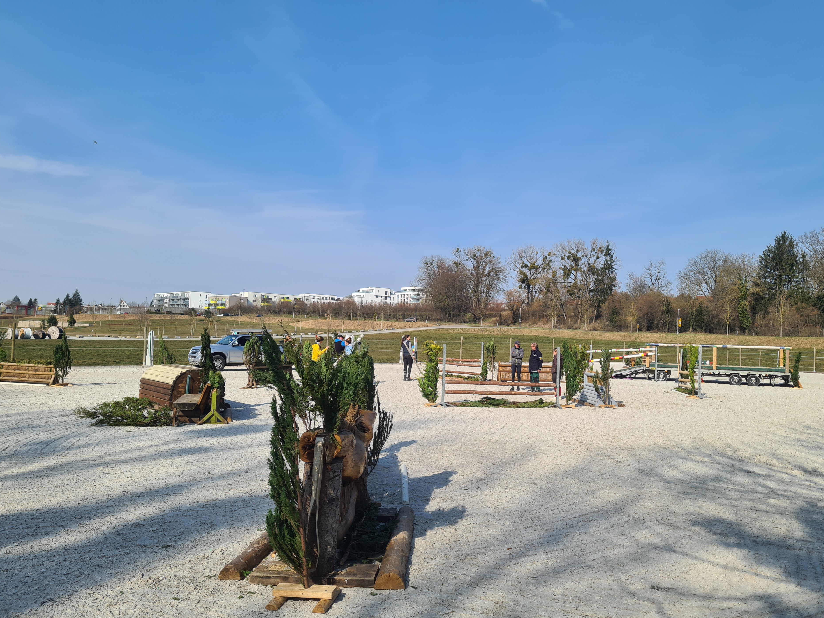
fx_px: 667
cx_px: 438
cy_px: 321
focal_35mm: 28
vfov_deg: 49.7
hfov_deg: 63.4
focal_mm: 5.4
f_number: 1.8
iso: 50
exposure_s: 1/3056
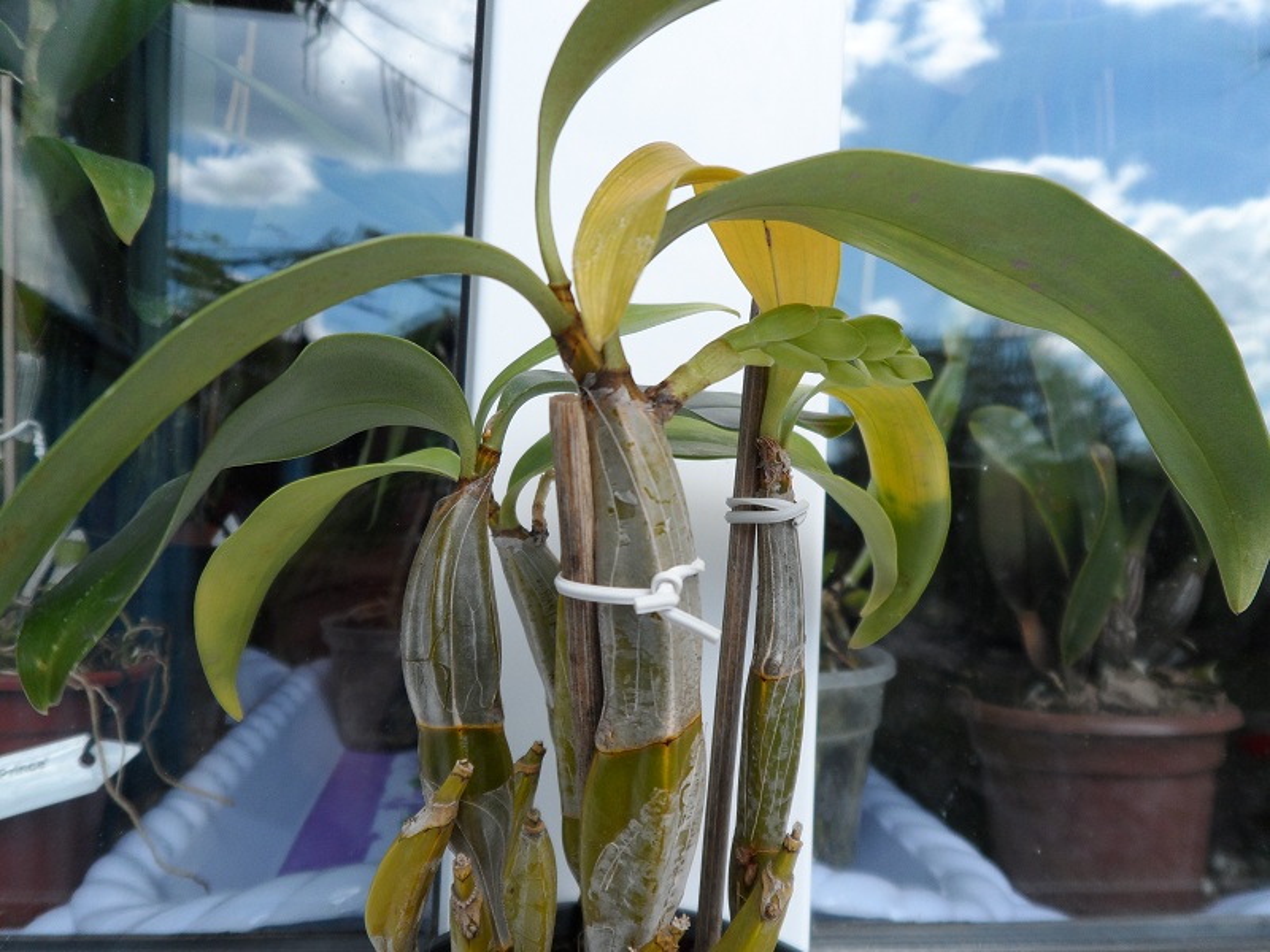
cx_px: 635
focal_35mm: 28
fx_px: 1027
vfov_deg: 49.7
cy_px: 476
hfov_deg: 63.4
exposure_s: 1/500
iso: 80
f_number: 3.1
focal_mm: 4.9
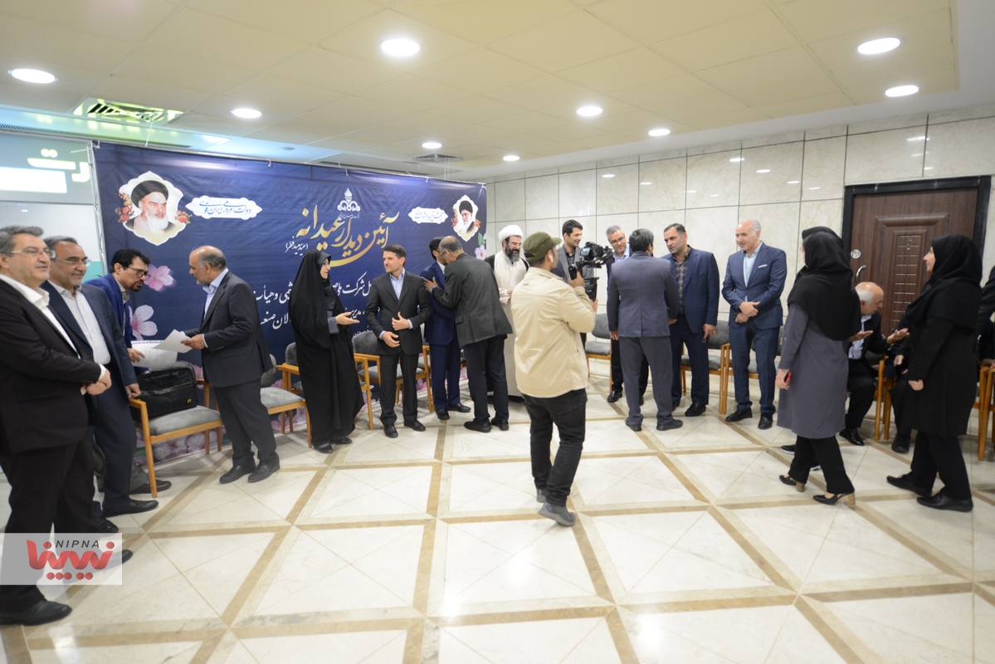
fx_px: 525
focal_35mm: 19
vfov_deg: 64.6
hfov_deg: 86.9
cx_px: 498
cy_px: 332
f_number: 2.8
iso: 1250
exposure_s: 1/100
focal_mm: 19
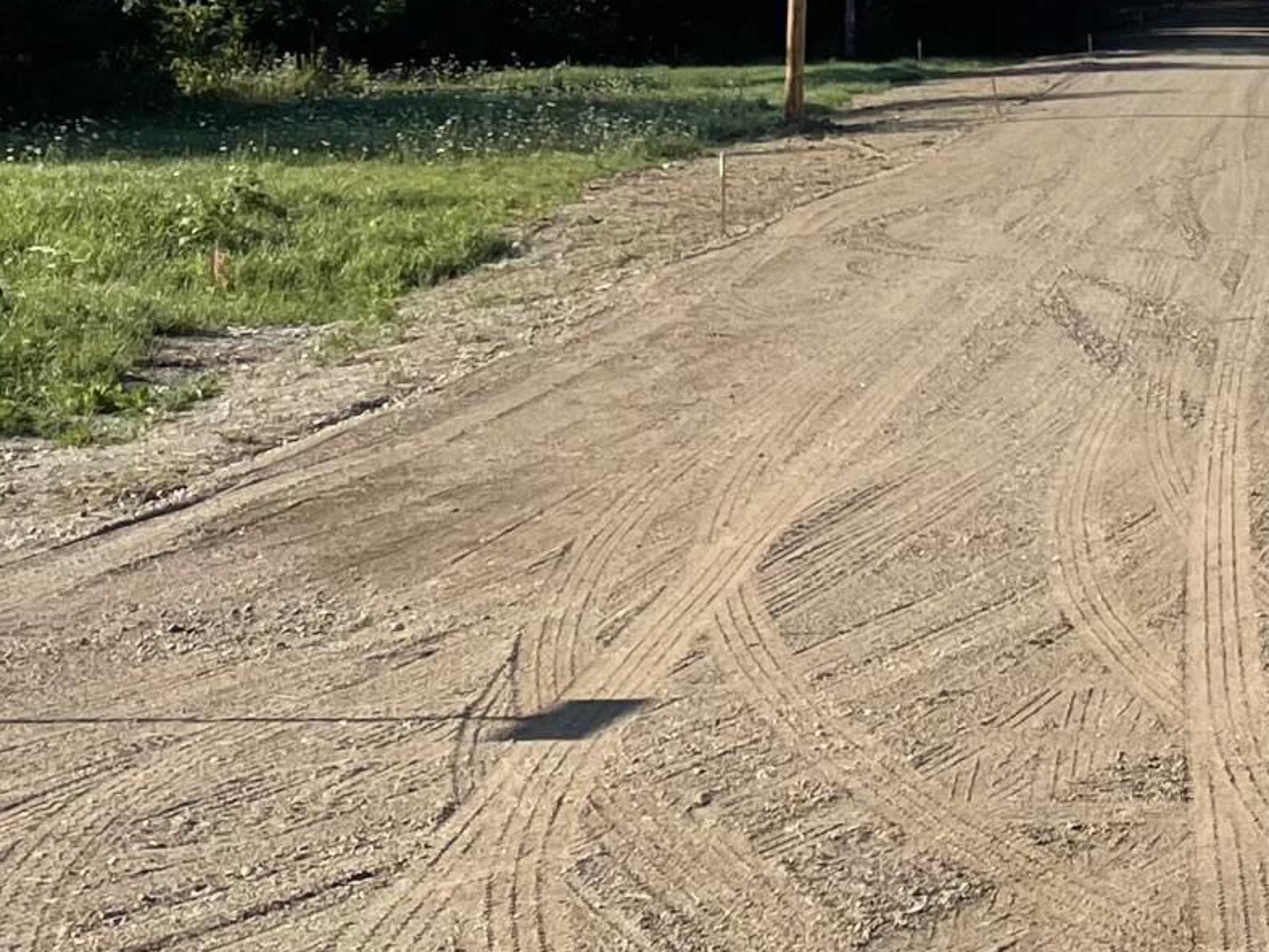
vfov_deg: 14.7
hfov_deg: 18.1
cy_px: -35
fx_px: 3629
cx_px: 1770
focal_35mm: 99
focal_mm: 4.2
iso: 32
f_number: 1.6
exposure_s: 1/2959
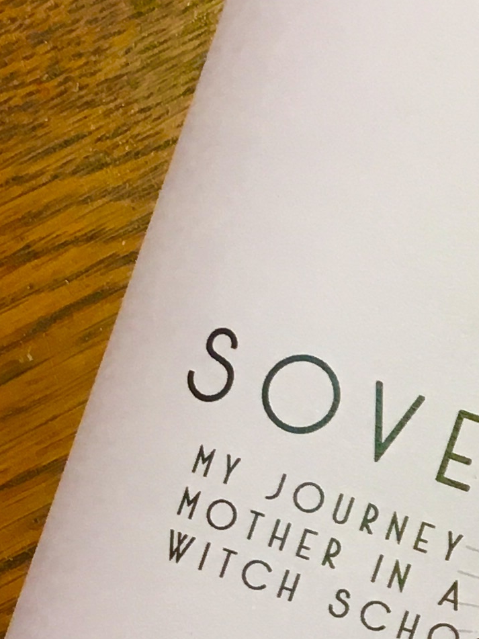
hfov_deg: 10.9
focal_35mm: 123
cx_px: 967
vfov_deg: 15.7
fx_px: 2270
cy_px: 657
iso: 64
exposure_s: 1/30
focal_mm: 4.15
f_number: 2.2
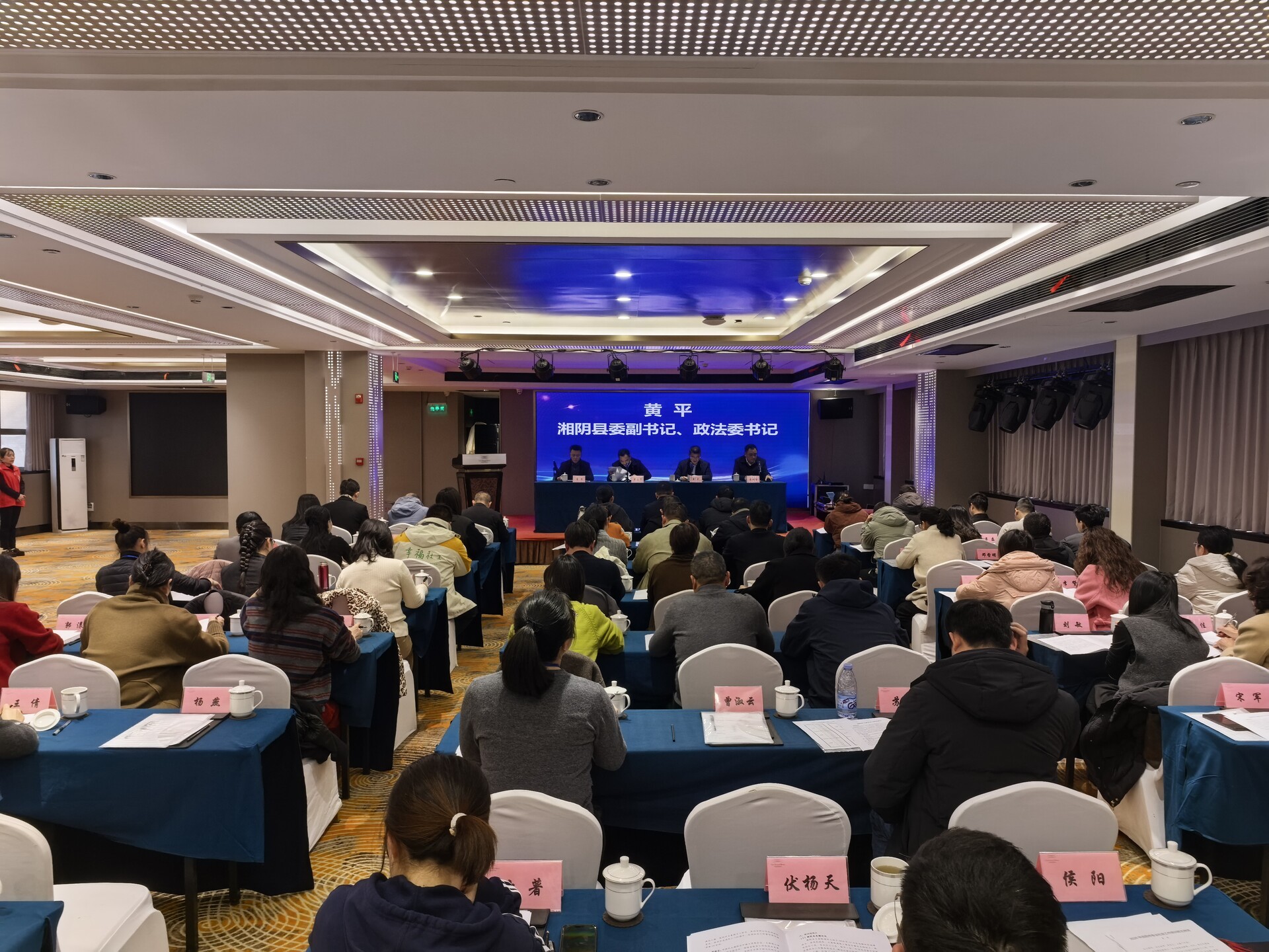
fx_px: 880
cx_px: 634
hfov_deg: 71.6
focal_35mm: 24
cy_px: 476
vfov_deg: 56.8
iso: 500
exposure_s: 1/50
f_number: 1.4
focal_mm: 6.98
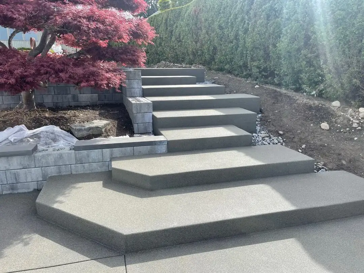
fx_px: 273
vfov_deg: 53.1
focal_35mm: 26
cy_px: 136
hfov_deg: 67.3
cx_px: 182
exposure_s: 1/1212
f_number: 1.6
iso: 32
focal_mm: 5.1
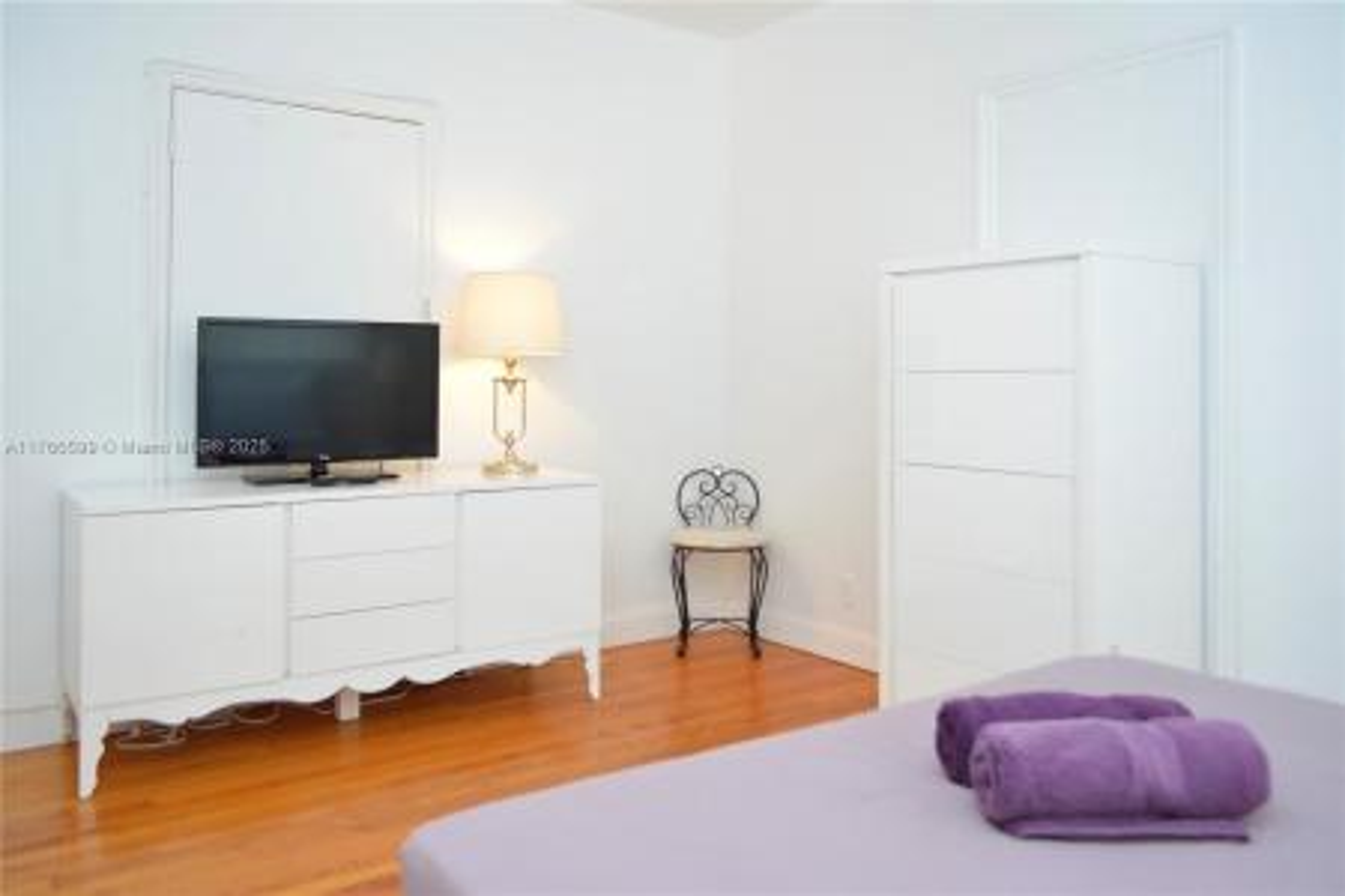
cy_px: 448
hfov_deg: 67.4
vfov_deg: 47.9
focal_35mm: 27
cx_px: 672
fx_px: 1009
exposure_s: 1/60
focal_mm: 18
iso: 720
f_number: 4
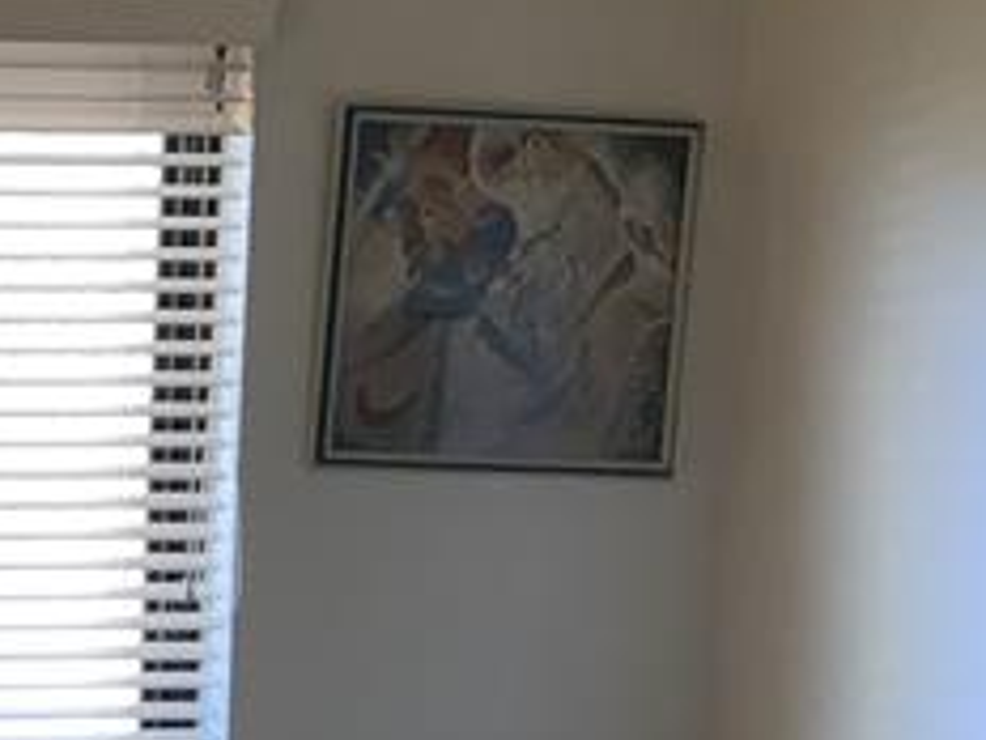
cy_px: 612
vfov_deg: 13.7
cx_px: -561
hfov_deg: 16.5
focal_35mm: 107
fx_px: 3048
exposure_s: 1/50
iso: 100
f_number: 2.4
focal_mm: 3.3
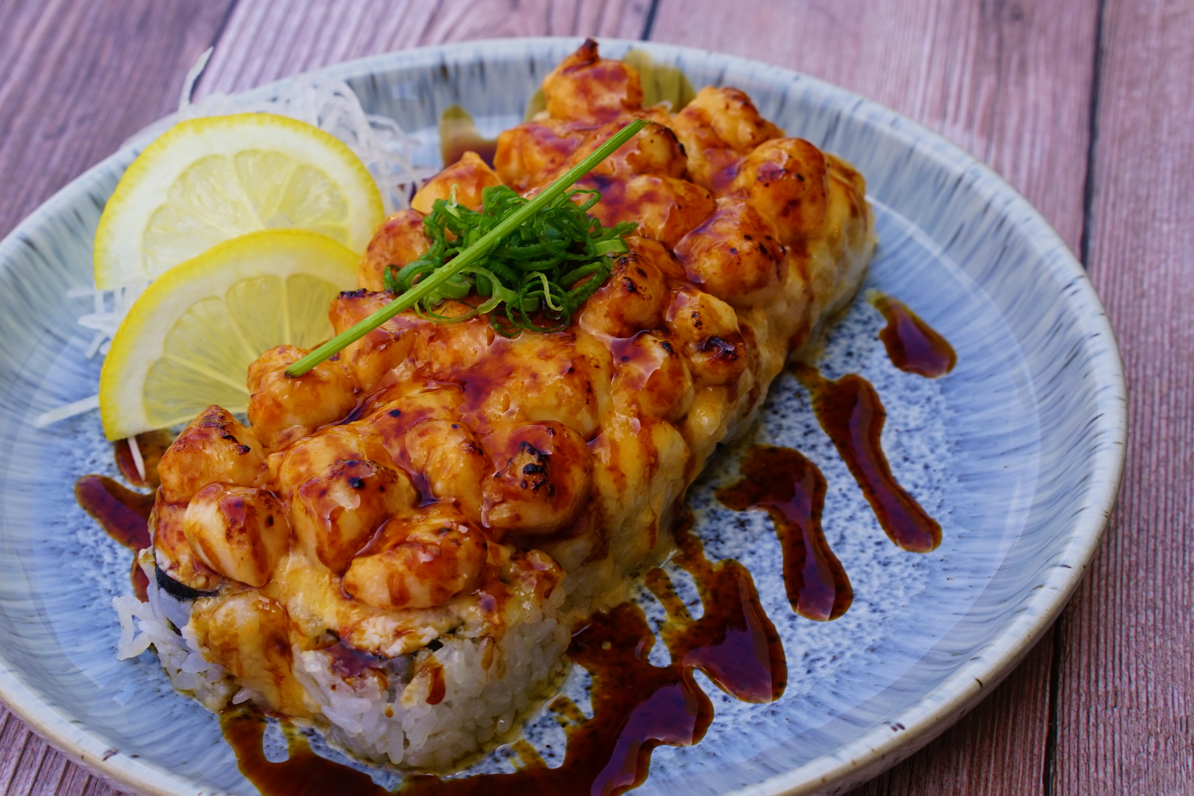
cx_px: 538
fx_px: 2487
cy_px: 429
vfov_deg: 18.2
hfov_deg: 27.0
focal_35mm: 75
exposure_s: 1/100
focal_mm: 55
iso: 100
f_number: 9
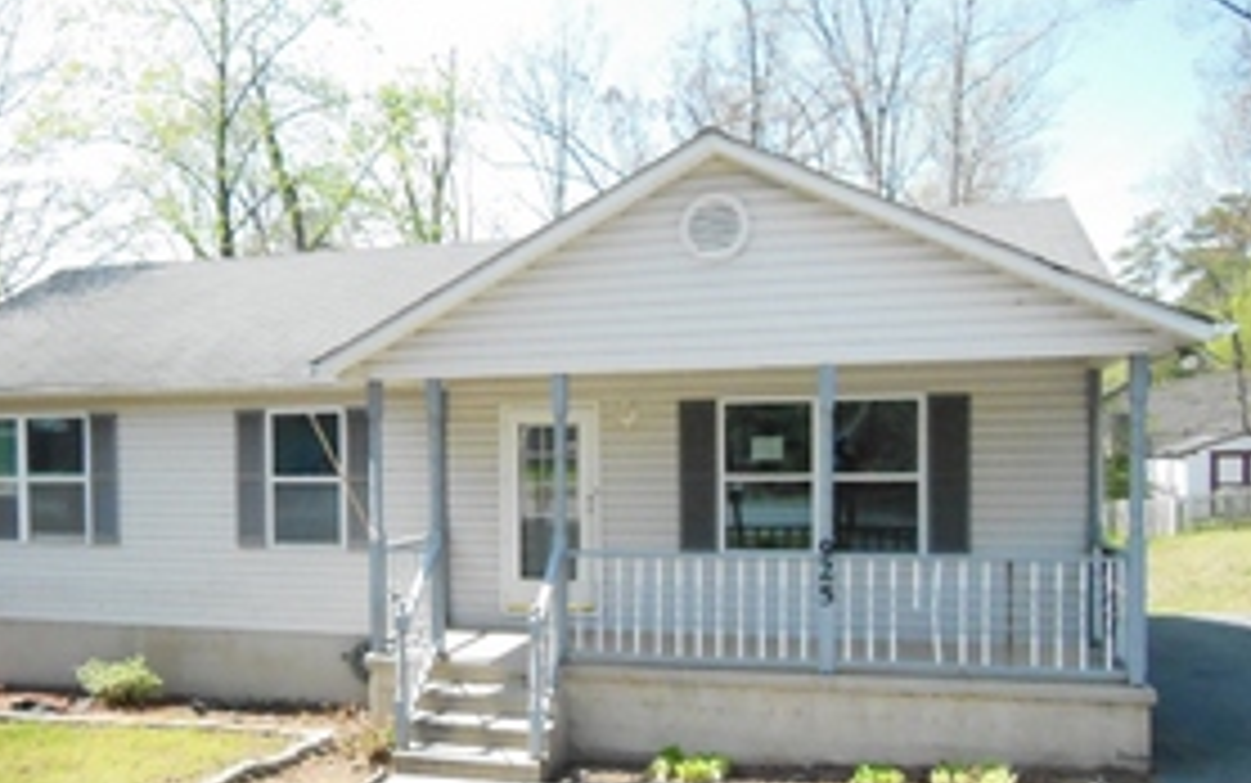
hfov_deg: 57.5
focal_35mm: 33
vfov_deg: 38.1
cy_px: 495
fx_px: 1126
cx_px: 482
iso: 1600
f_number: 7
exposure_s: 1/1250
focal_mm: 4.5
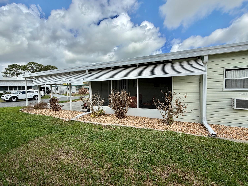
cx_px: 122
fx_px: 107
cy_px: 94
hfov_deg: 98.2
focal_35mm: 15
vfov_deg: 81.8
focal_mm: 2.22
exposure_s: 1/770
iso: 20
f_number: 2.2
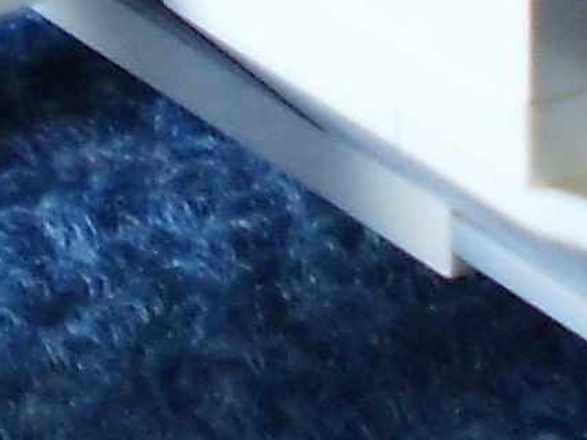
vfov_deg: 5.3
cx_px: 108
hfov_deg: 7.1
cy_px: -237
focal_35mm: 278
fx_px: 4713
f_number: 3.1
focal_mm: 6.3
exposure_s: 1/30
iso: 125
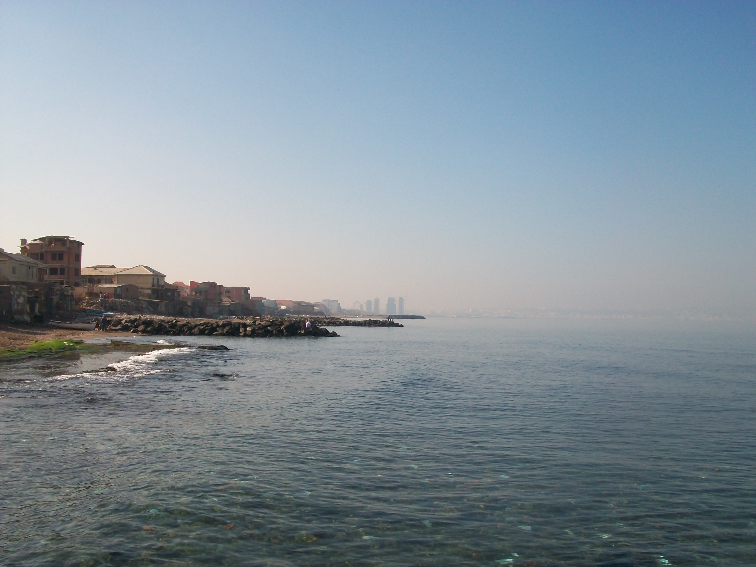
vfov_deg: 41.8
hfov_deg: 54.0
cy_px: 284
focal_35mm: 34
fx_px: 743
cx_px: 378
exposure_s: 1/400
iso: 80
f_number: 5.5
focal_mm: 5.7
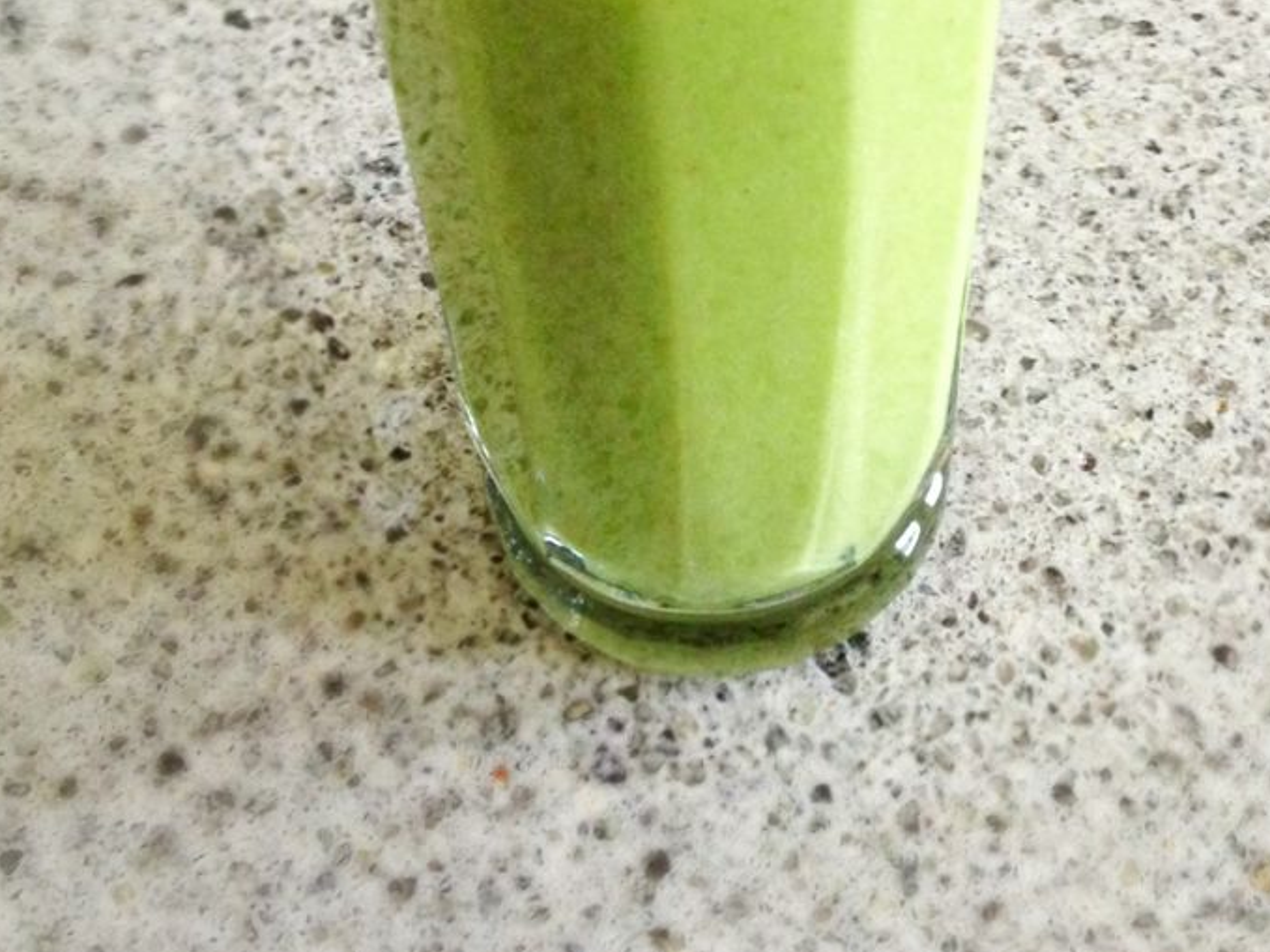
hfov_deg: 29.2
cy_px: 142
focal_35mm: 66
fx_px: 2421
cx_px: 845
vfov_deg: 21.9
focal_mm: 4.28
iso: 160
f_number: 2.4
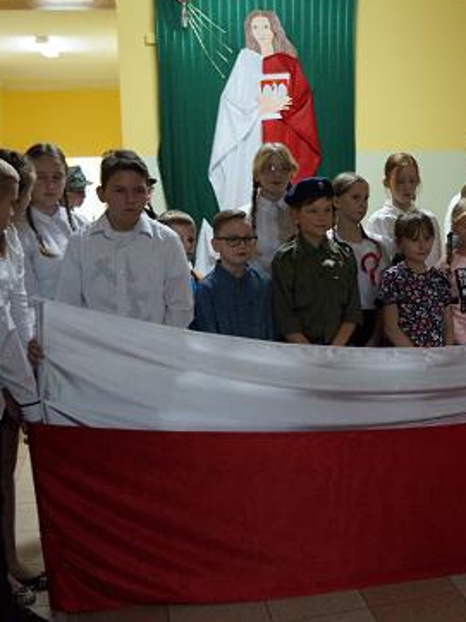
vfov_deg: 43.9
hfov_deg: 32.4
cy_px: 307
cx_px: 389
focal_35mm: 43
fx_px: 773
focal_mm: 18
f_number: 3.5
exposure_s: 1/125
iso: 3200
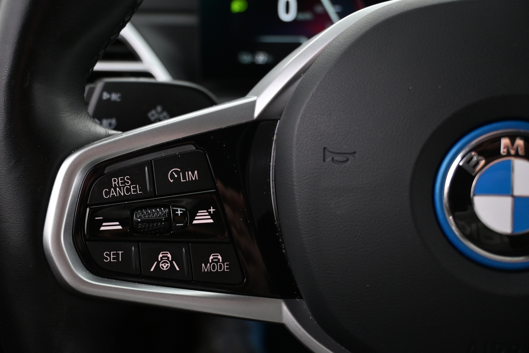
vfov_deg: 34.2
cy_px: 176
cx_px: 264
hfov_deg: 49.6
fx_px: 573
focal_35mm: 39
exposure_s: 1/15
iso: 1600
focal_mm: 26
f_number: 4.5
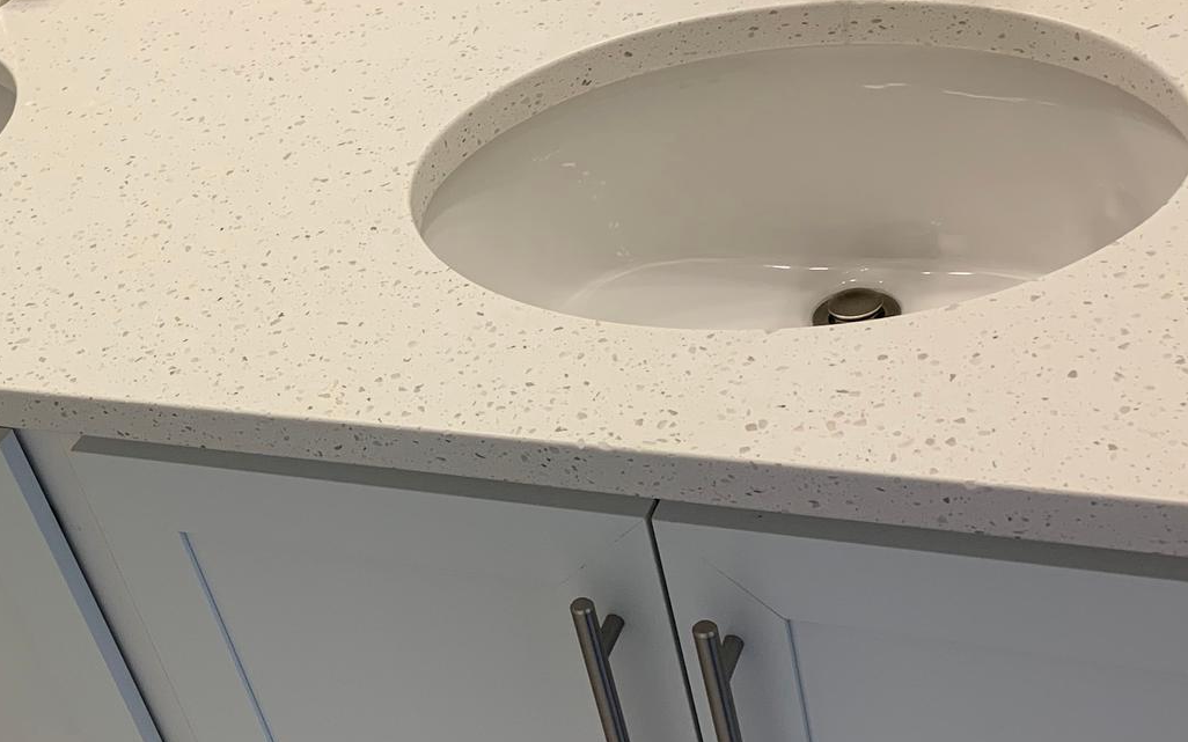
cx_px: 272
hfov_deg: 35.9
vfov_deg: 23.5
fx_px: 1781
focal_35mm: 55
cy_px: 420
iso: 64
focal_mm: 4.25
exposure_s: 1/120
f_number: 1.8
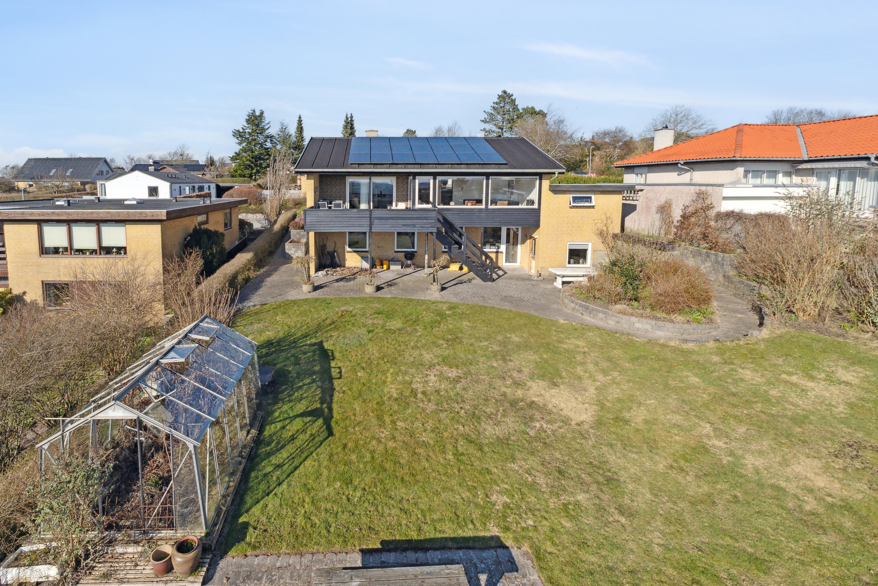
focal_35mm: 15
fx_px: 366
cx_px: 439
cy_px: 293
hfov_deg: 100.4
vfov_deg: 77.3
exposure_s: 1/800
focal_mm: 10
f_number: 8
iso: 200
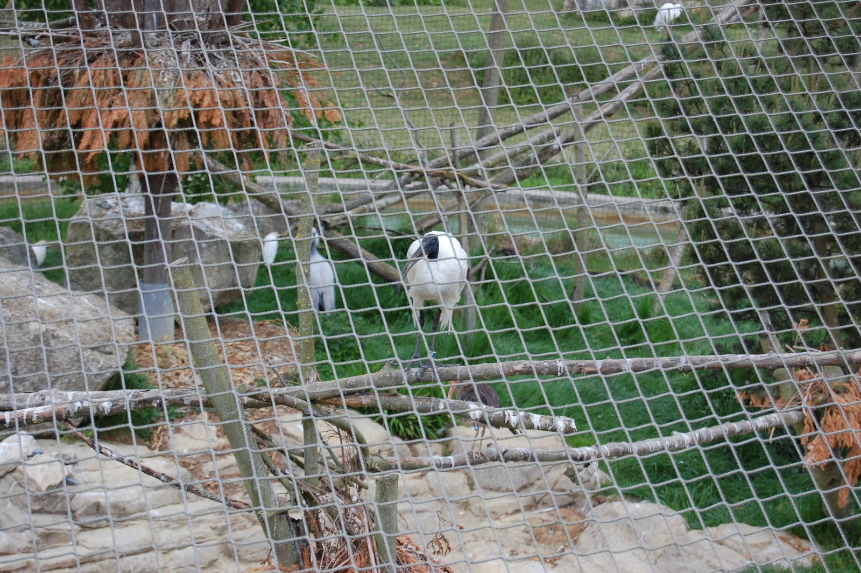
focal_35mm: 82
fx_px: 1971
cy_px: 286
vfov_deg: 16.5
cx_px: 430
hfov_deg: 24.6
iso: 200
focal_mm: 55
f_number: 6.3
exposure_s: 1/160
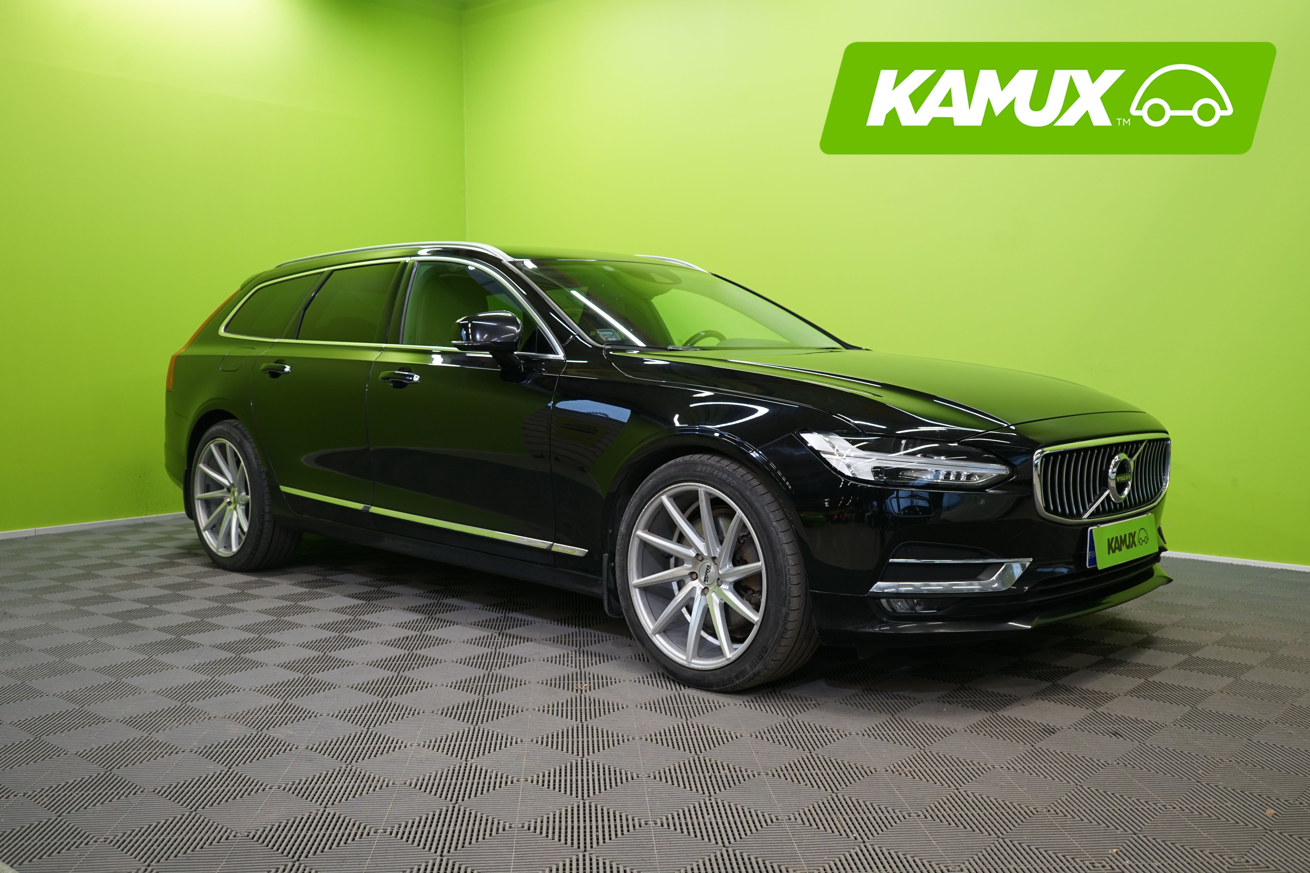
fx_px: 1201
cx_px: 655
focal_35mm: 33
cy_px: 436
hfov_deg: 57.2
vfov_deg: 40.0
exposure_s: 1/30
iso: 500
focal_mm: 33
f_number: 5
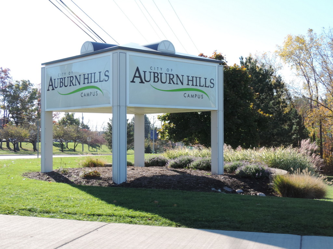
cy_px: 124
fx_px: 481
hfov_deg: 38.2
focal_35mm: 50
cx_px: 166
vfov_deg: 29.1
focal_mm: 8.9
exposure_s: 1/320
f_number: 3.6
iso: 80
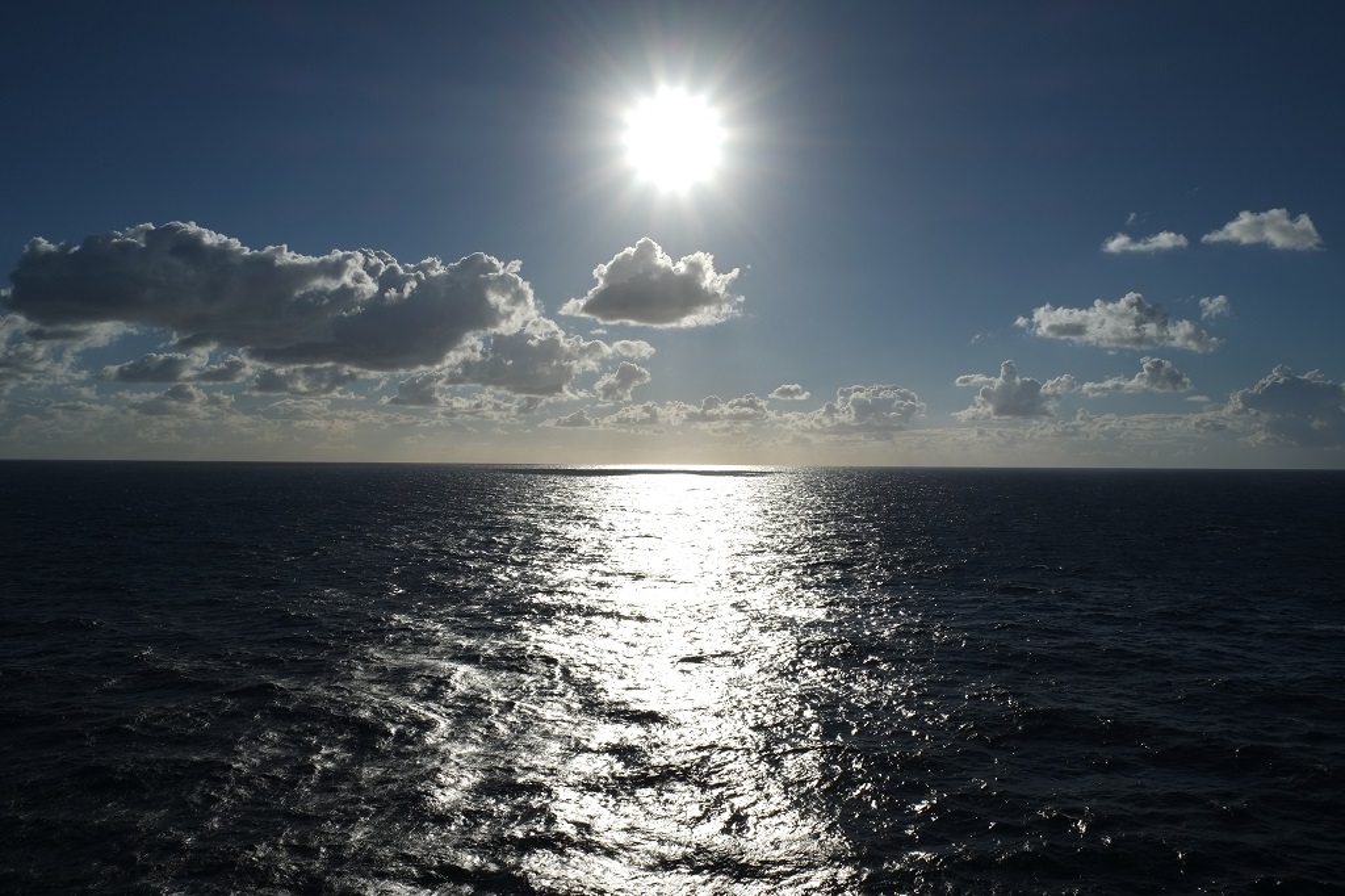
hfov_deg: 67.4
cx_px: 672
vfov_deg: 47.9
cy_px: 448
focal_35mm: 27
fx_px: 1008
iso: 100
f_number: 16
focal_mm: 18
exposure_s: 1/420
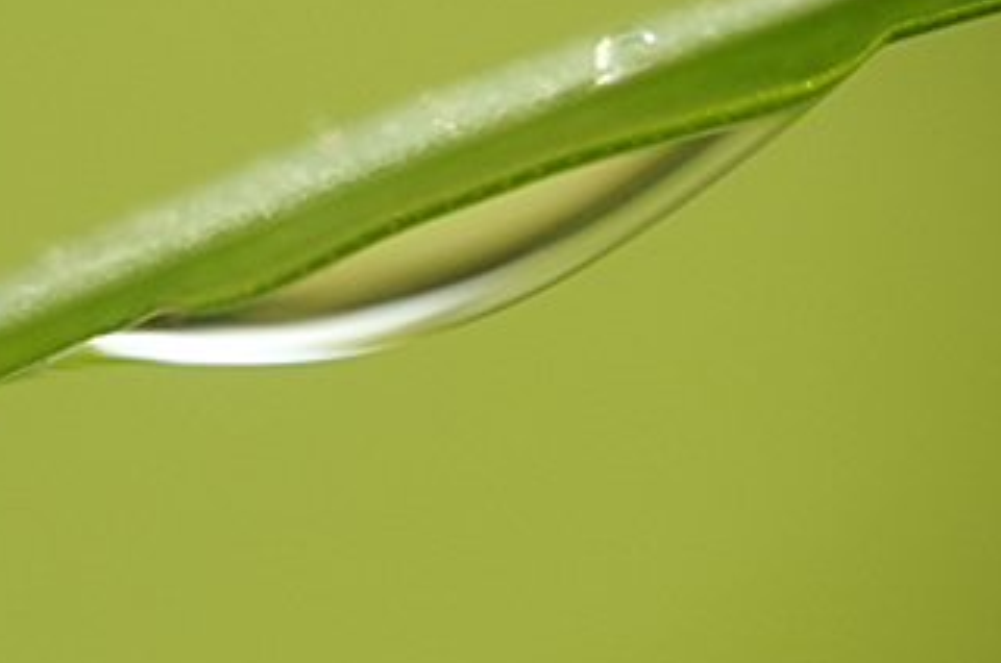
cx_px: 244
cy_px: 156
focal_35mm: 225
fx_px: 6244
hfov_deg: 9.2
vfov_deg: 6.1
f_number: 10
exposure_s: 1/500
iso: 800
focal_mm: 80
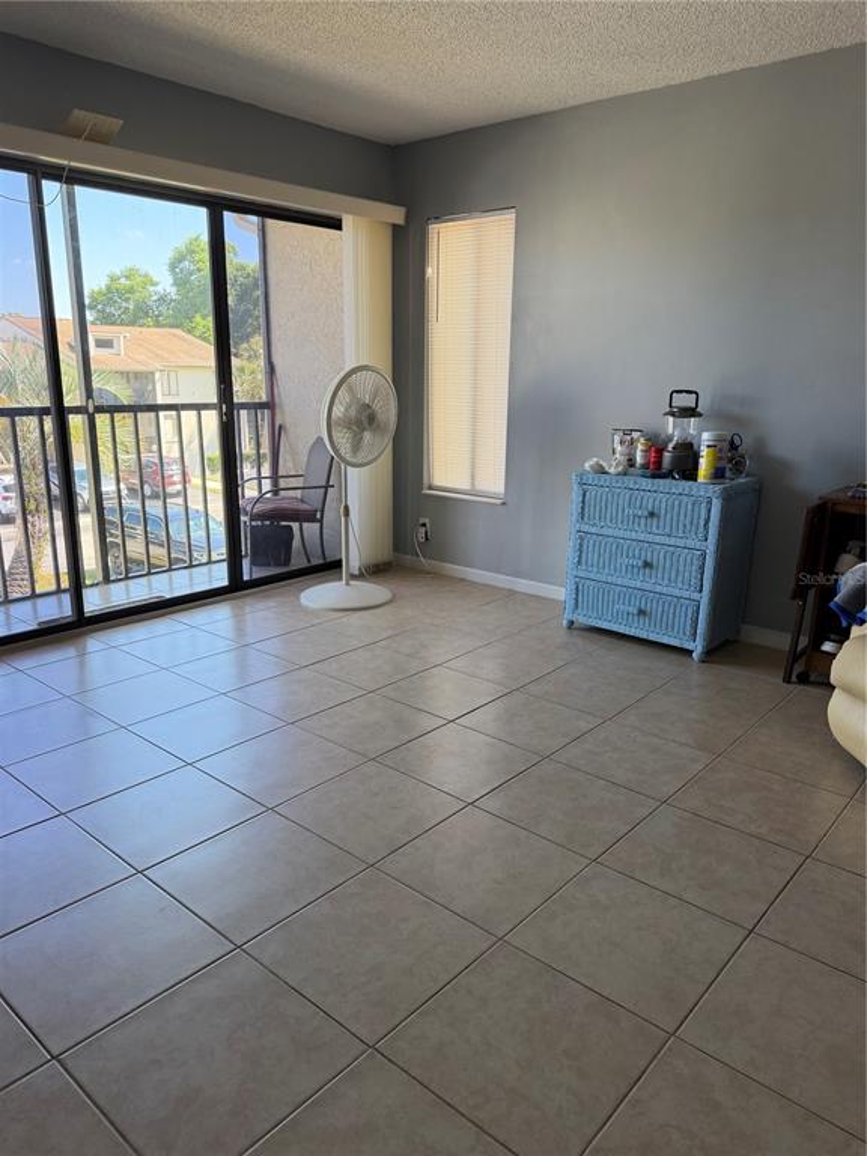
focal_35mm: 24
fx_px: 801
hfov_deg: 56.8
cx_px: 434
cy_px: 578
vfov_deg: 71.6
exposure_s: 1/224
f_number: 1.78
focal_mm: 6.76
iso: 160
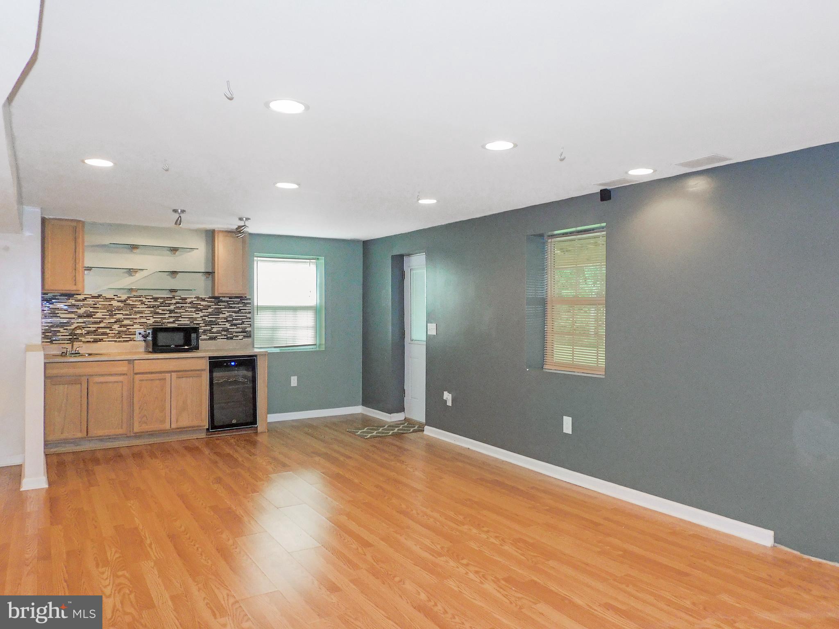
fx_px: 582
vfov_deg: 56.8
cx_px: 420
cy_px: 314
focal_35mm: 24
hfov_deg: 71.6
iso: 200
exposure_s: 1/30
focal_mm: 4.3
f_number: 3.3
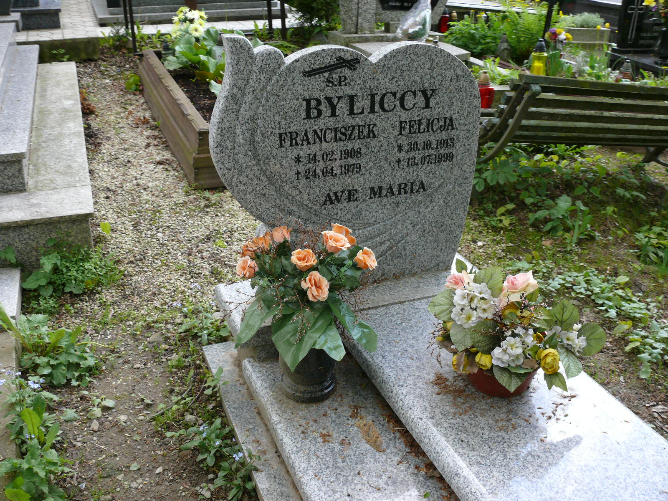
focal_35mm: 35
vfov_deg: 40.7
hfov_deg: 52.6
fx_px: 675
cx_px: 334
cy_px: 250
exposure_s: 1/100
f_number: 3.6
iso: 100
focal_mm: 7.5
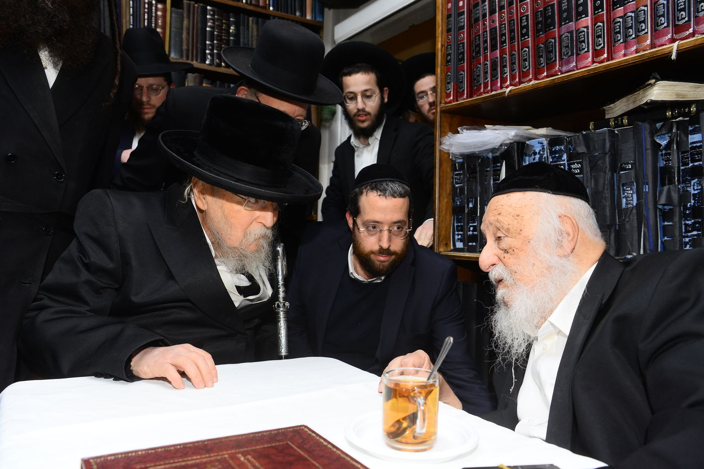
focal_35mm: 30
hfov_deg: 61.9
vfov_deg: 43.6
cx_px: 352
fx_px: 587
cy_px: 234
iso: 1250
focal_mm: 30
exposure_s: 1/100
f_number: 5.6
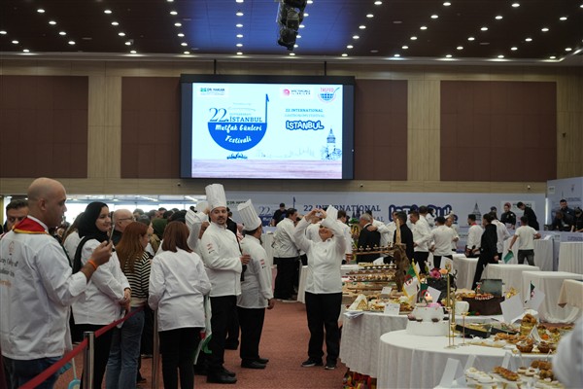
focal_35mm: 64
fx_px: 1036
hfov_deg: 31.4
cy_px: 194
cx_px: 292
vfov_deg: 21.2
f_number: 4
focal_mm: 64
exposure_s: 1/160
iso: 1250
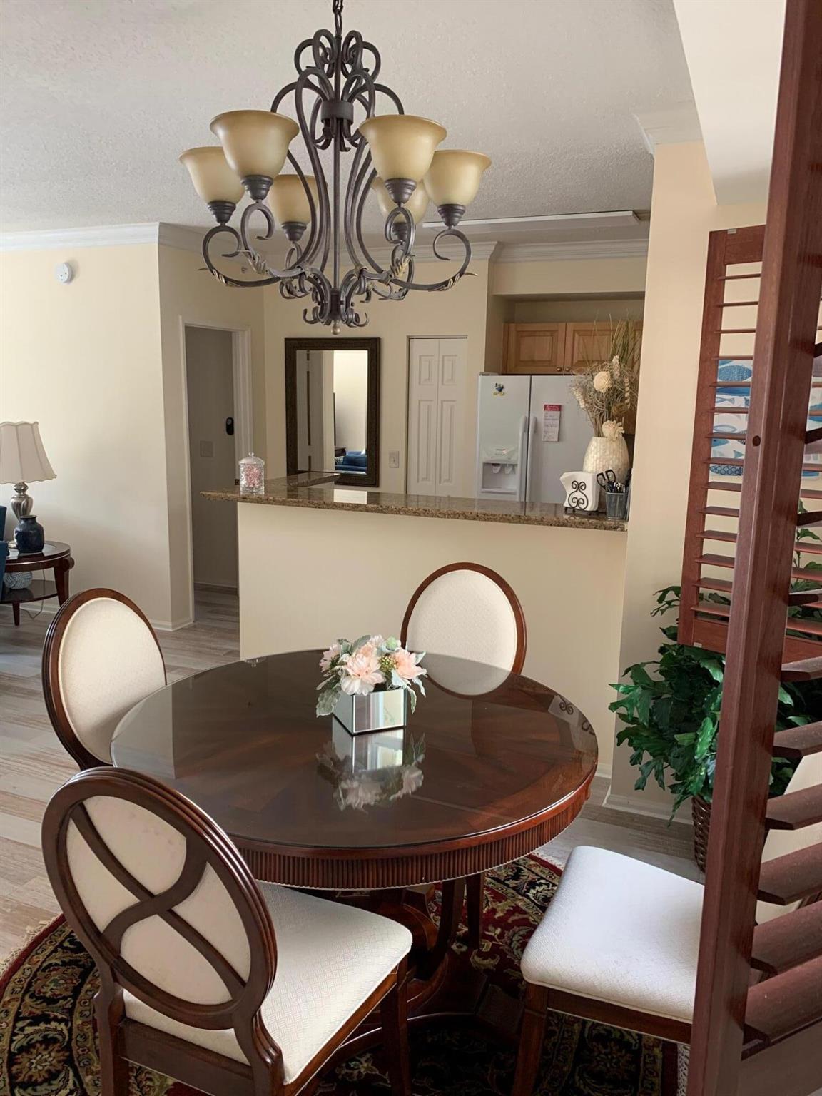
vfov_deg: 67.3
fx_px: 823
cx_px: 411
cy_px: 548
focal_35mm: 26
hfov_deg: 53.1
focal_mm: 4.25
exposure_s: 1/60
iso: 100
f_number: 1.8
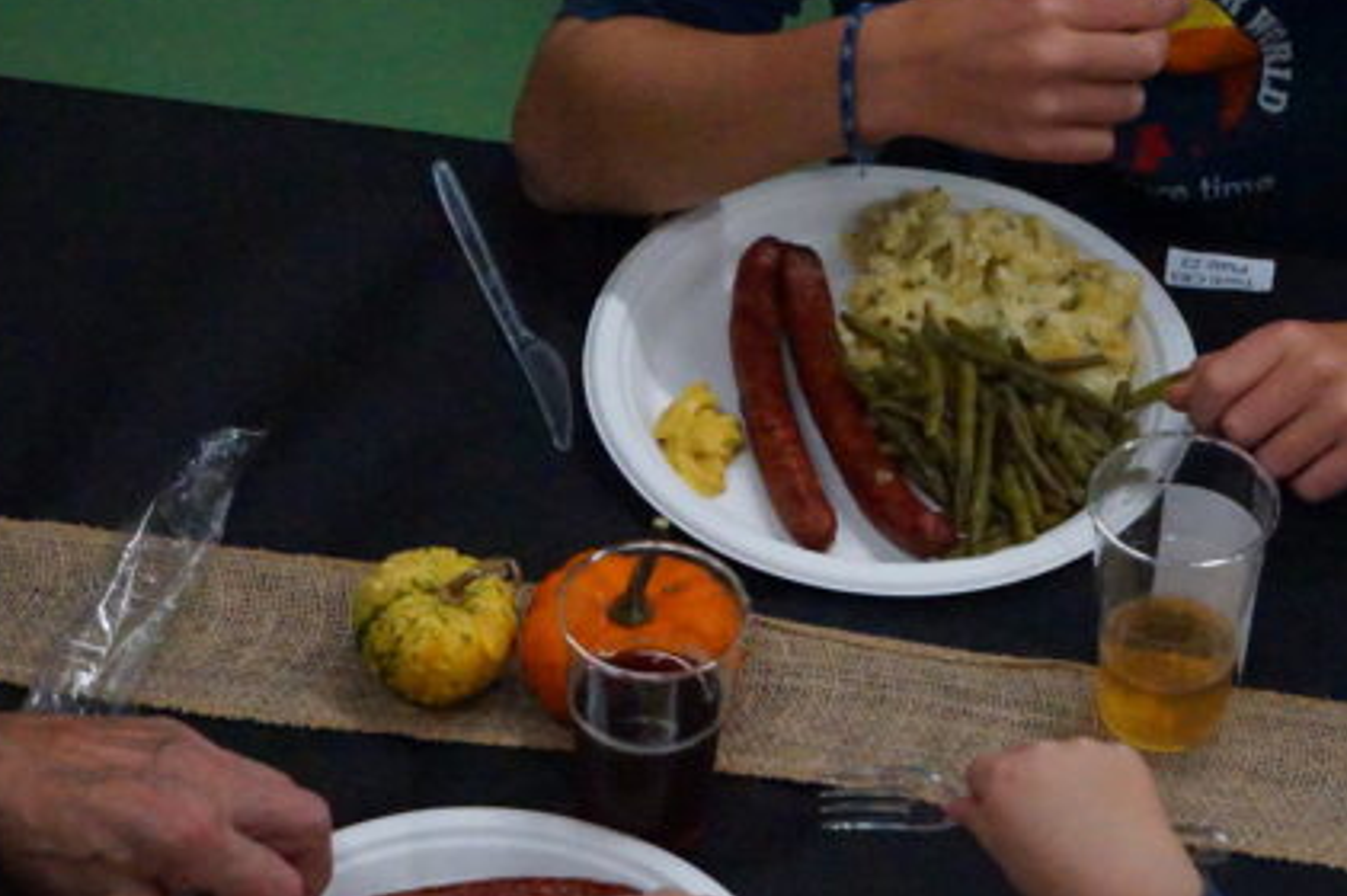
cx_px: 787
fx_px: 10310
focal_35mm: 276
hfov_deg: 7.5
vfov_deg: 5.0
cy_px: 464
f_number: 5.6
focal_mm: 119
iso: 10000
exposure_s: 1/200
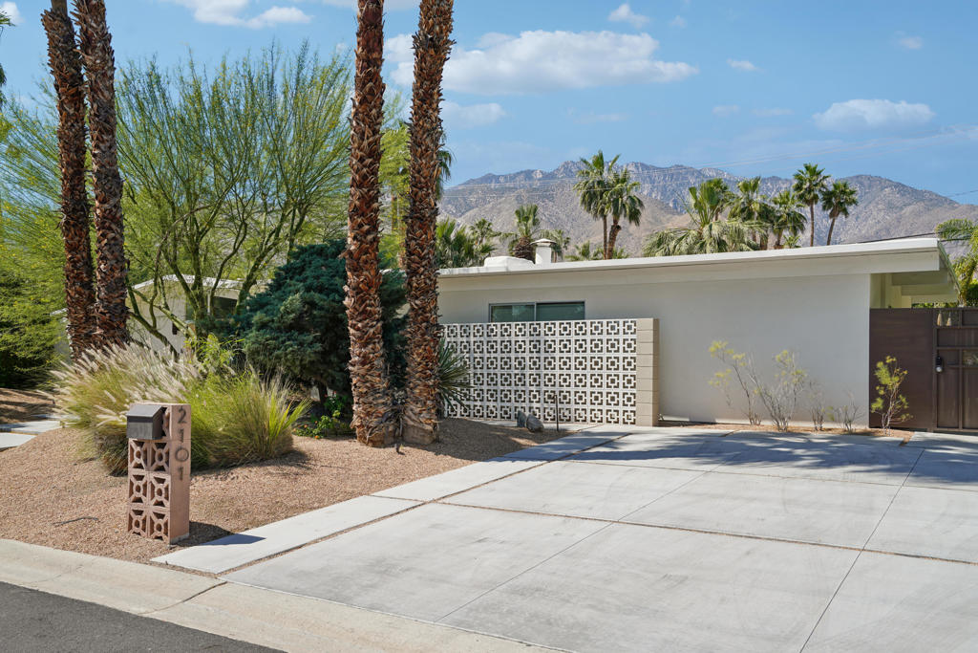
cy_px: 326
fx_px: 788
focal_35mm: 29
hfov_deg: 63.7
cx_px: 489
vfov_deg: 45.0
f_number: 8
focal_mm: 29
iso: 100
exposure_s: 1/250
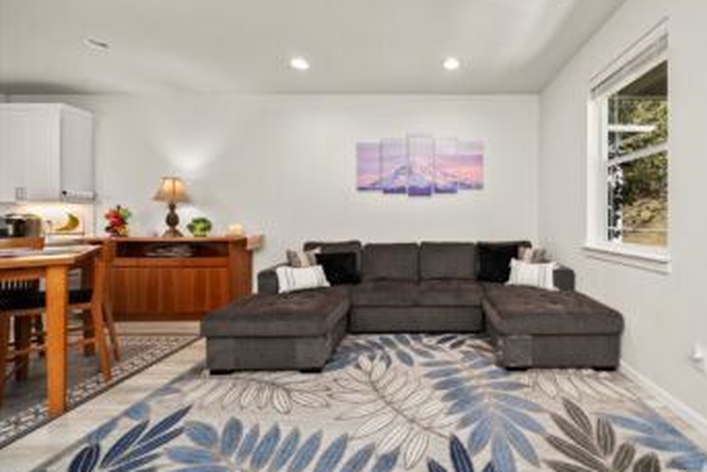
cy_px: 215
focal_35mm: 14
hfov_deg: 103.4
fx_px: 275
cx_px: 408
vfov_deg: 81.1
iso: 1000
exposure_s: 1/10
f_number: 6.7
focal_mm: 12
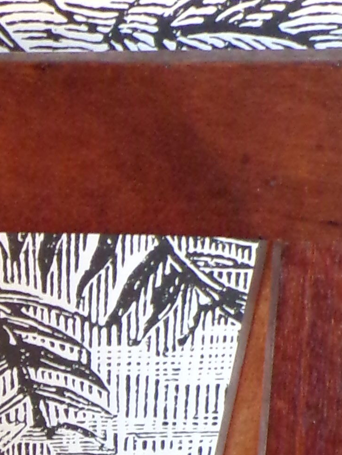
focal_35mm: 132
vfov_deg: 14.2
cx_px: -73
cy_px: 625
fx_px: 1738
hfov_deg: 11.0
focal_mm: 5
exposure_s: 1/17
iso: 400
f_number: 3.1
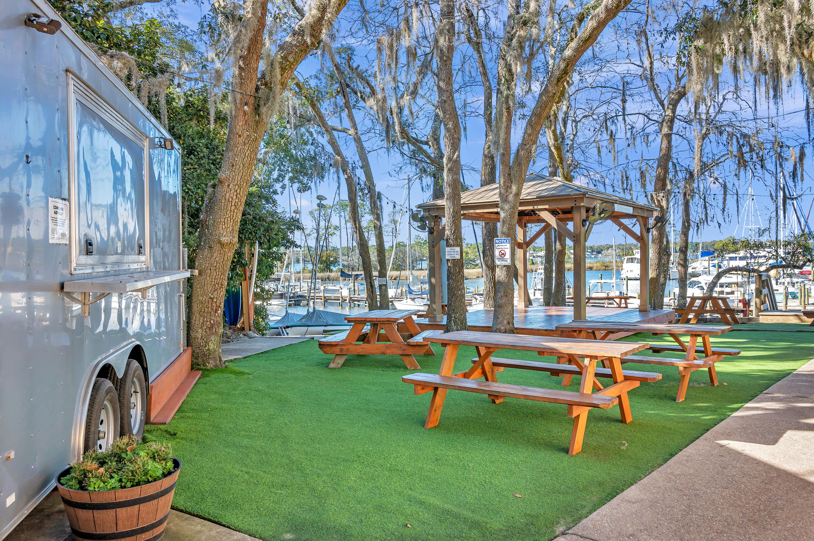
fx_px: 633
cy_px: 270
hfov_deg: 65.5
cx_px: 407
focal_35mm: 28
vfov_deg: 46.3
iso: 400
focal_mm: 28
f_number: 8
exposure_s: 1/200
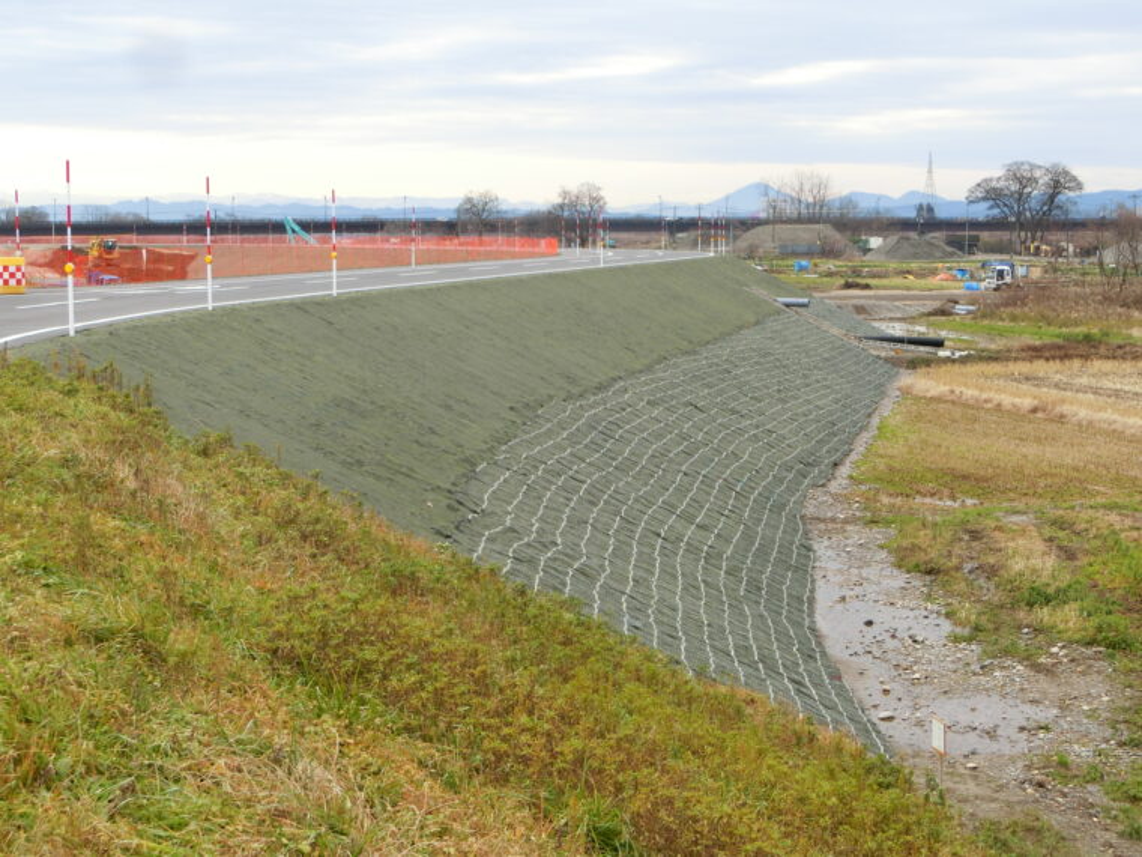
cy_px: 428
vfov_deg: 21.0
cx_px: 571
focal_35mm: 70
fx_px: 2309
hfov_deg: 27.8
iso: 80
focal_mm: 12.4
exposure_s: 1/125
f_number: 5.2
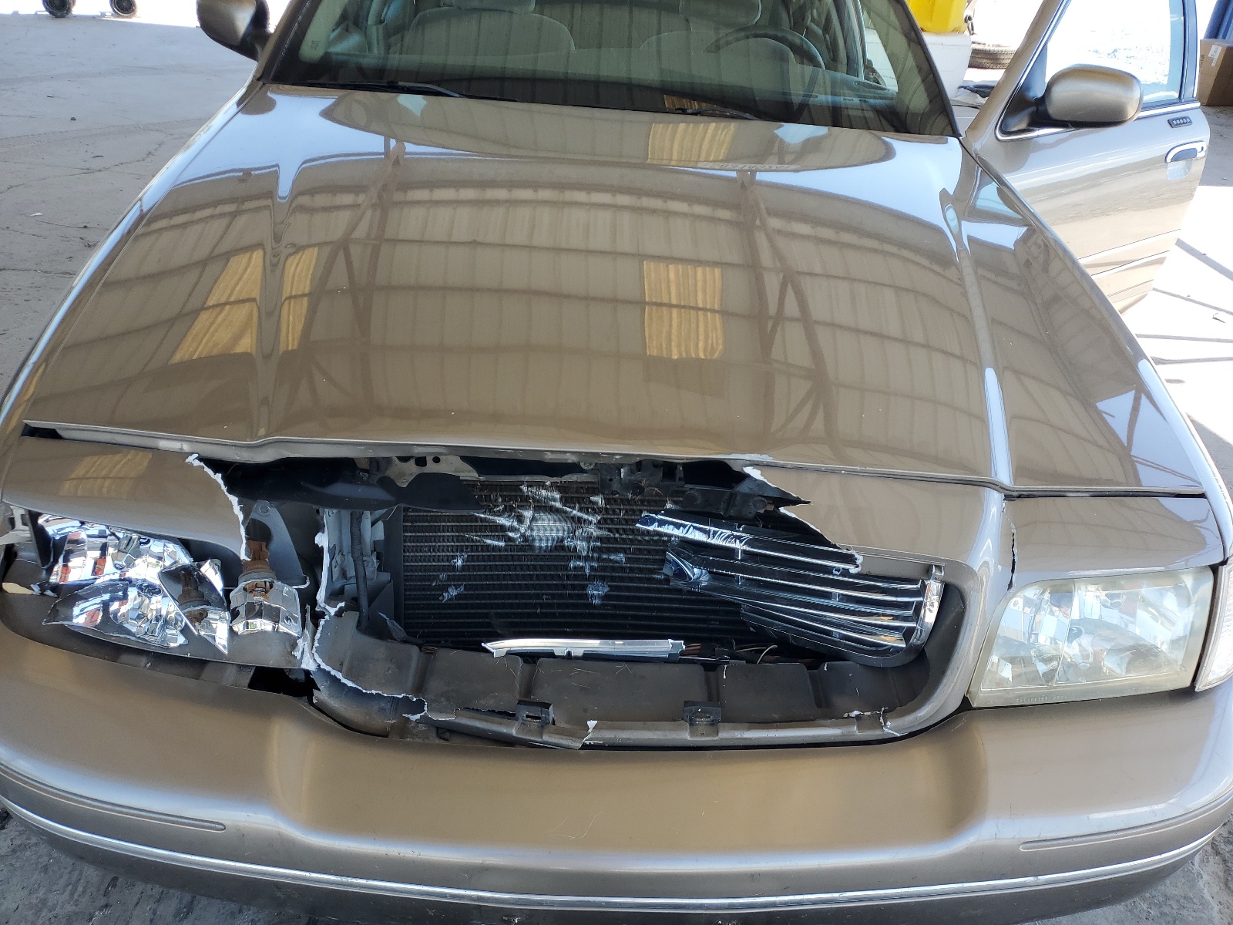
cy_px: 462
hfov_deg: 67.3
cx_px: 616
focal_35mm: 26
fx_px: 926
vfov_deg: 53.1
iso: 50
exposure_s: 1/455
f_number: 1.5
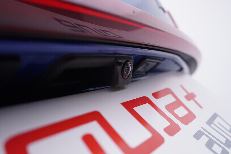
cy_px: 77
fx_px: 231
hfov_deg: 53.1
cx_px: 116
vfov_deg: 36.9
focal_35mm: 36
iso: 125
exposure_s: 1/60
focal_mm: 24
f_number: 3.5
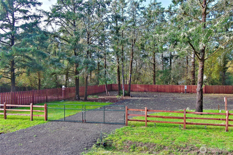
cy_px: 78
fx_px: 188
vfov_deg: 45.0
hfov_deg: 63.7
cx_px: 116
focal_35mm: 29
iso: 100
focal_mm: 10.57
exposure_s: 1/201
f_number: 2.8
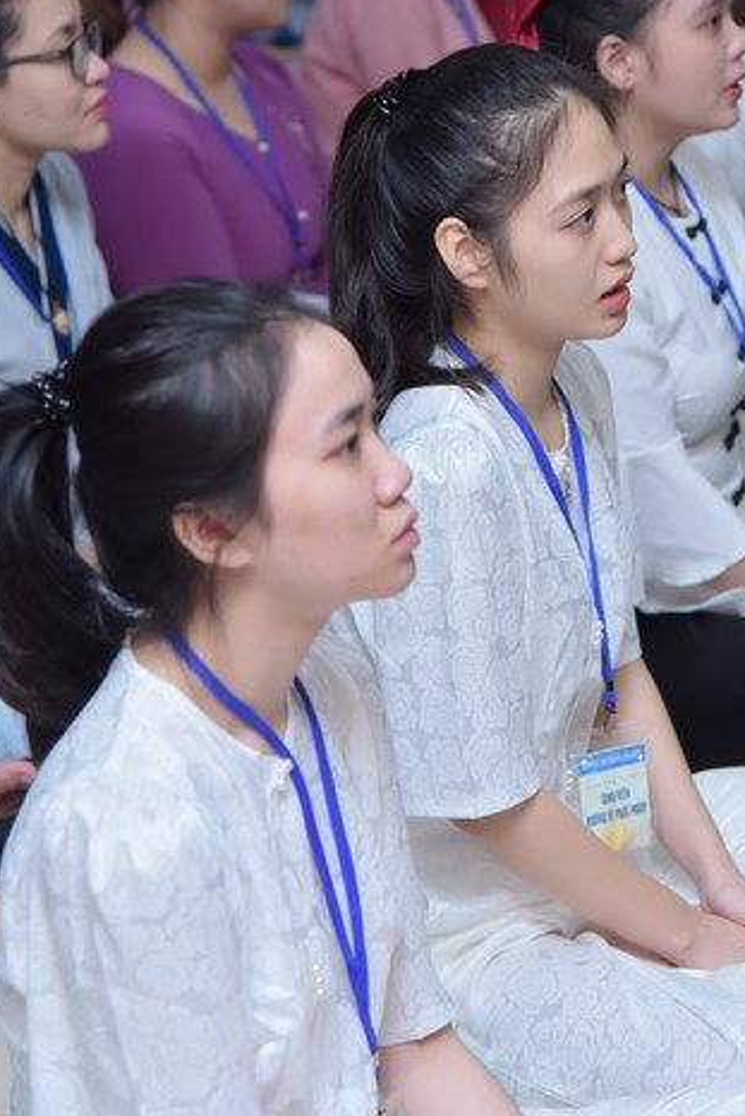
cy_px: 481
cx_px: 467
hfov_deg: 11.4
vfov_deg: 17.1
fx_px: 3722
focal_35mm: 120
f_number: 4.5
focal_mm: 86
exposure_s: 1/160
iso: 1250
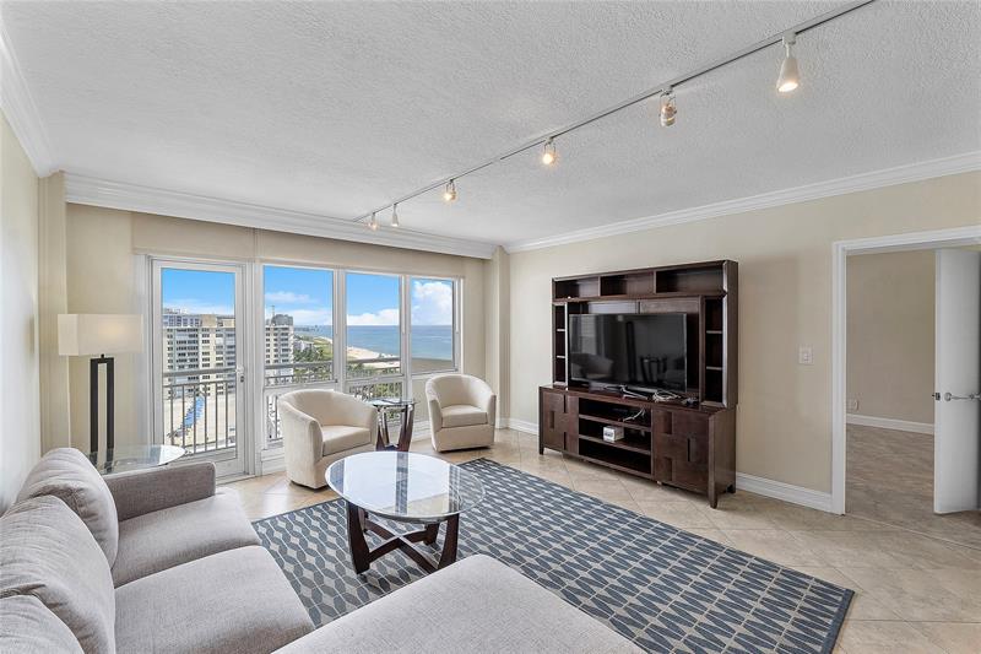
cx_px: 490
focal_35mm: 15
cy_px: 327
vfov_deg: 77.3
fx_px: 409
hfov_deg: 100.4
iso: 160
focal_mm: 10
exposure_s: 1/13
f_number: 11
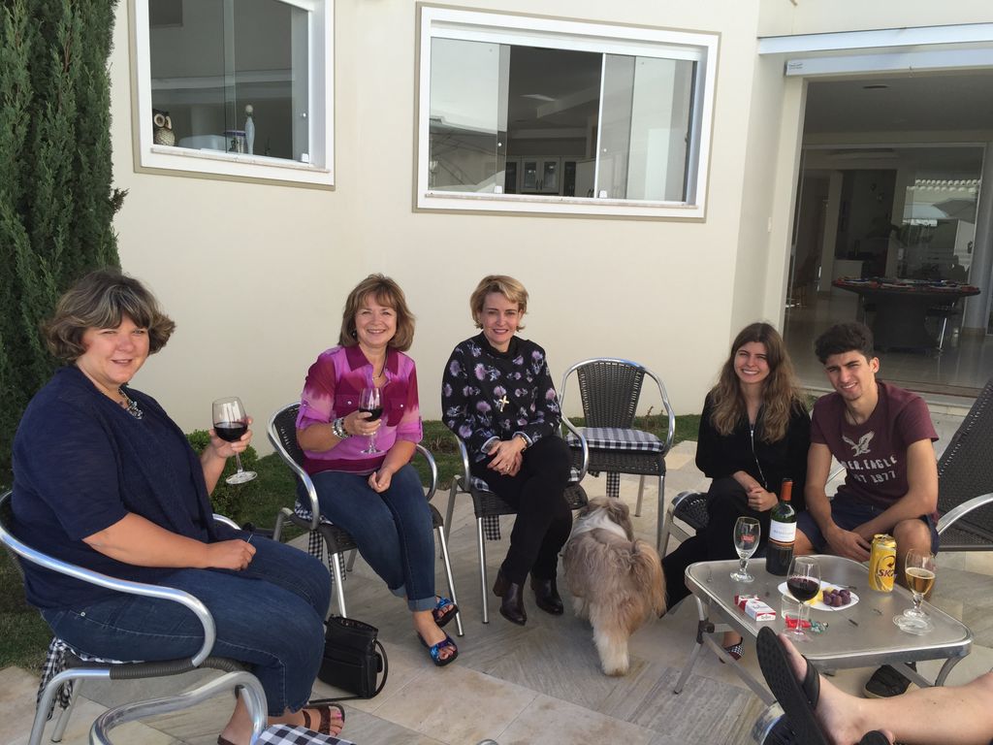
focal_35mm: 29
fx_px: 832
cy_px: 372
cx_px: 496
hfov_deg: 61.7
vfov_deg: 48.2
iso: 32
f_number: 2.2
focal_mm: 4.15
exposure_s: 1/581
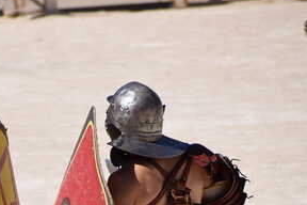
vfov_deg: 2.0
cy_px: 192
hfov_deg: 3.1
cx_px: 45
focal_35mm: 671
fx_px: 5722
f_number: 8
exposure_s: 1/2000
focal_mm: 230
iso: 400
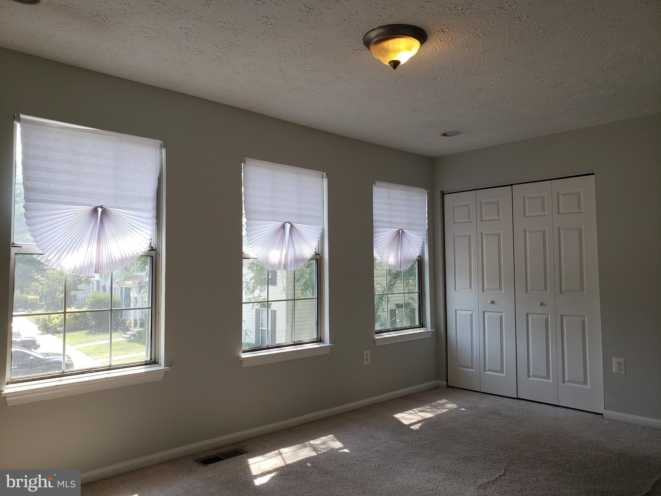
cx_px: 330
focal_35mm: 26
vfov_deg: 53.1
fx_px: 496
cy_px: 248
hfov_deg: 67.3
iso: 50
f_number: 2.4
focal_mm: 4.3
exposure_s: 1/144
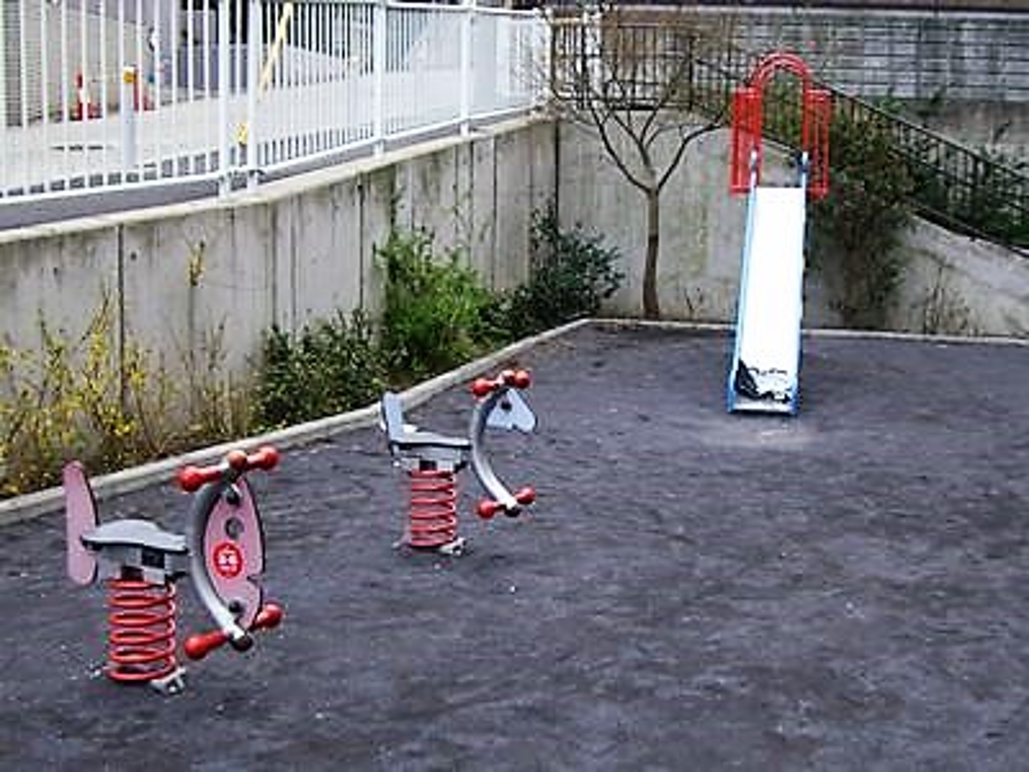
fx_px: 1130
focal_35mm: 38
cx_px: 514
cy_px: 386
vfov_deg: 37.7
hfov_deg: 49.0
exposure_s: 1/125
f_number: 2.7
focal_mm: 6.2
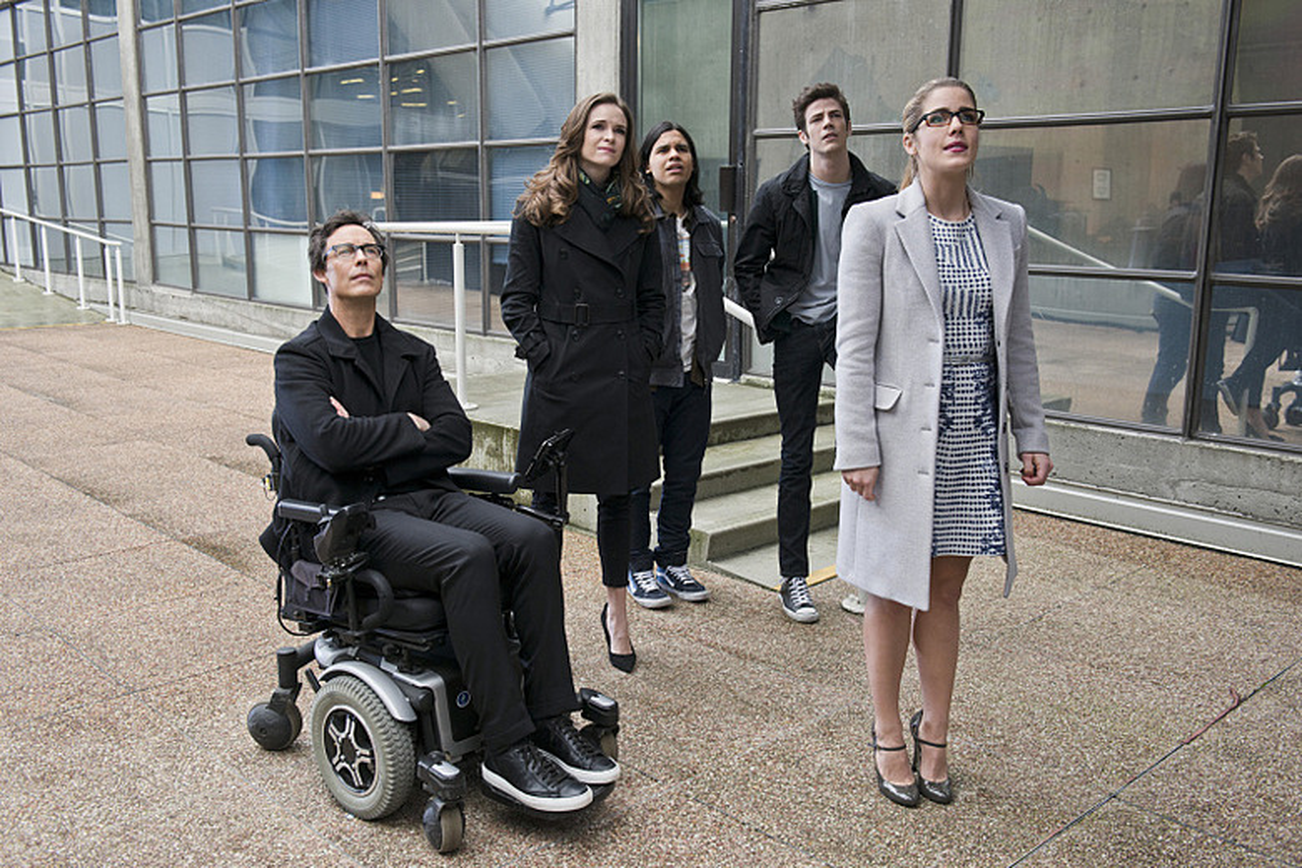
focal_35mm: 32
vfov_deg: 41.1
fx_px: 1157
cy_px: 434
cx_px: 651
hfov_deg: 58.7
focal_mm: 32
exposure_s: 1/200
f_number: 7.1
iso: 800
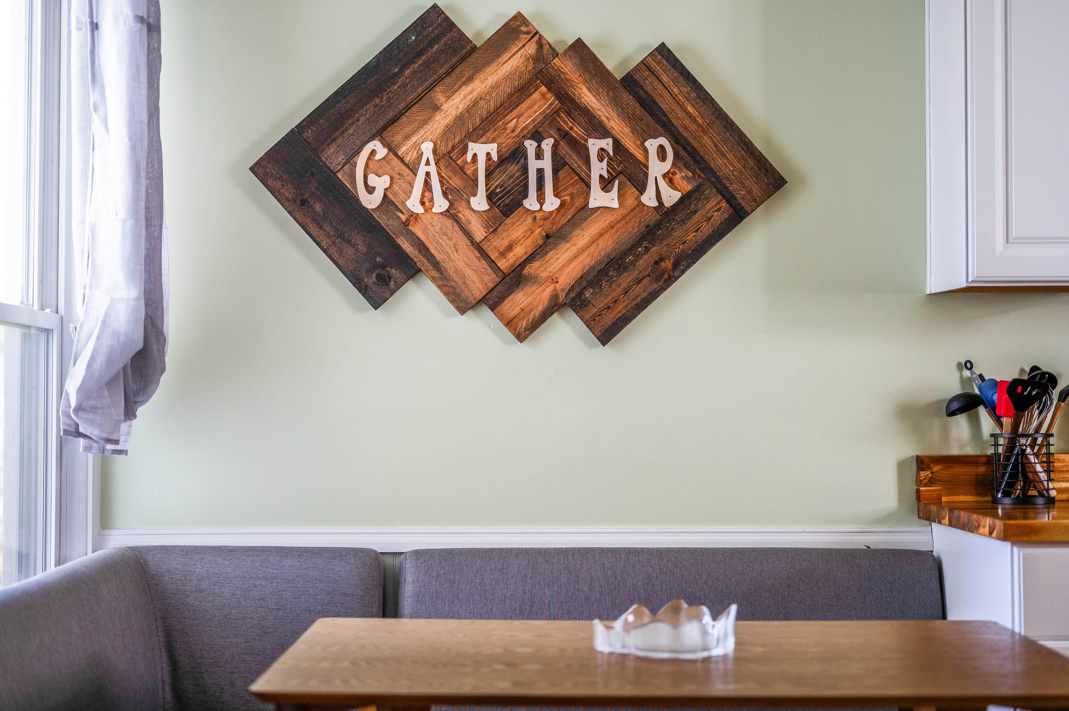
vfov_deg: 27.0
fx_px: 1484
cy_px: 356
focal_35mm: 50
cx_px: 534
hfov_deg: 39.6
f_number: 2
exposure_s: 1/250
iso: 800
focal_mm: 50
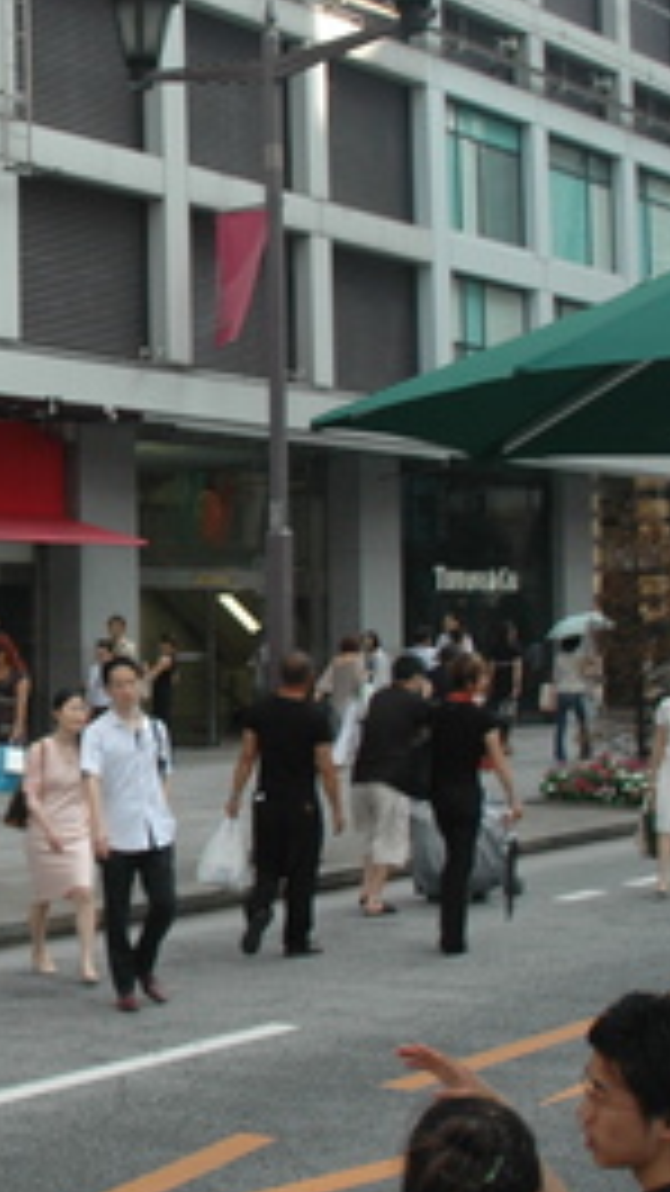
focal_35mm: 64
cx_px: -252
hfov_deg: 17.4
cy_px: 529
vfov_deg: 32.8
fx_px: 2022
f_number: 7.1
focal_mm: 18
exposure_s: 1/200
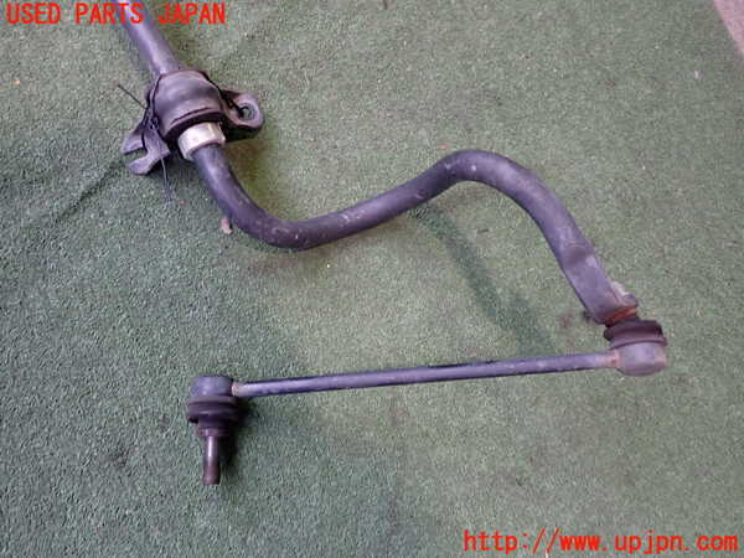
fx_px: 645
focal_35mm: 30
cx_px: 372
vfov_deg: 46.8
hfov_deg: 60.0
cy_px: 279
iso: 250
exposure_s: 1/30
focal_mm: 5.4
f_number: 2.3
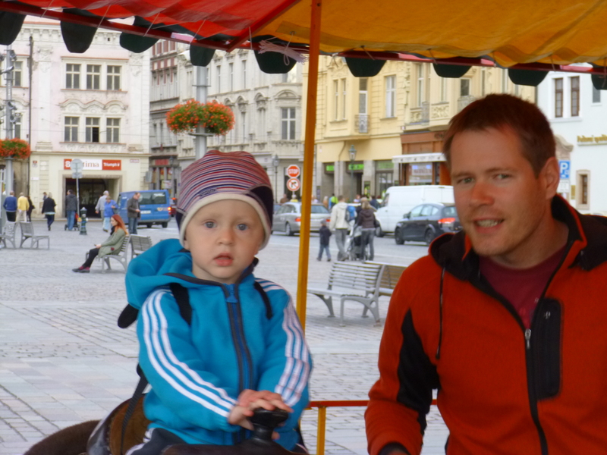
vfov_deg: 16.1
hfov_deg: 21.3
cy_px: 228
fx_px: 1613
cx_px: 304
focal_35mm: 92
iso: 160
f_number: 5.2
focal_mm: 16.5
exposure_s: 1/60
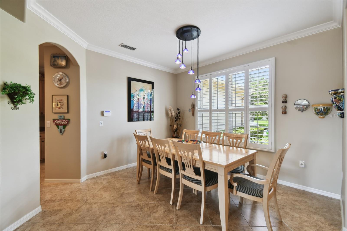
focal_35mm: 15
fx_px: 145
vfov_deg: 77.3
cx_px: 174
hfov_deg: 100.4
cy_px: 116
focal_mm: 10
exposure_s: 1/10
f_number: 7.1
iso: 100
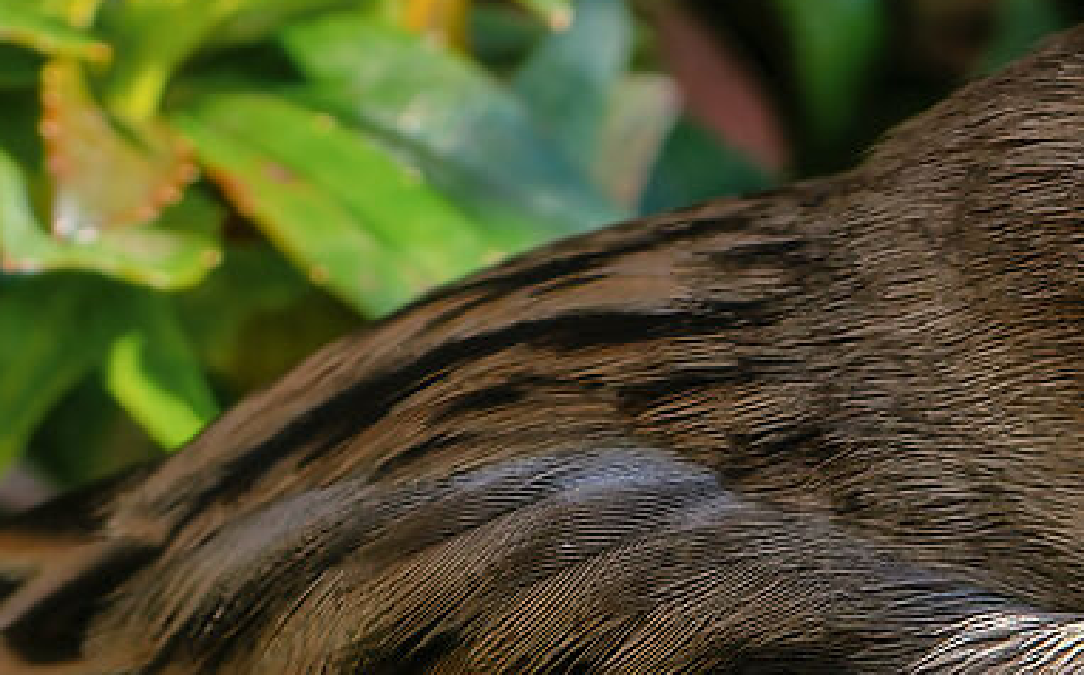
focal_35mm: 4058
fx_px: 119778
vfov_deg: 0.3
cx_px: 1691
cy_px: 343
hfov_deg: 0.5
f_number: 8
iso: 320
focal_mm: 410
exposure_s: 1/200
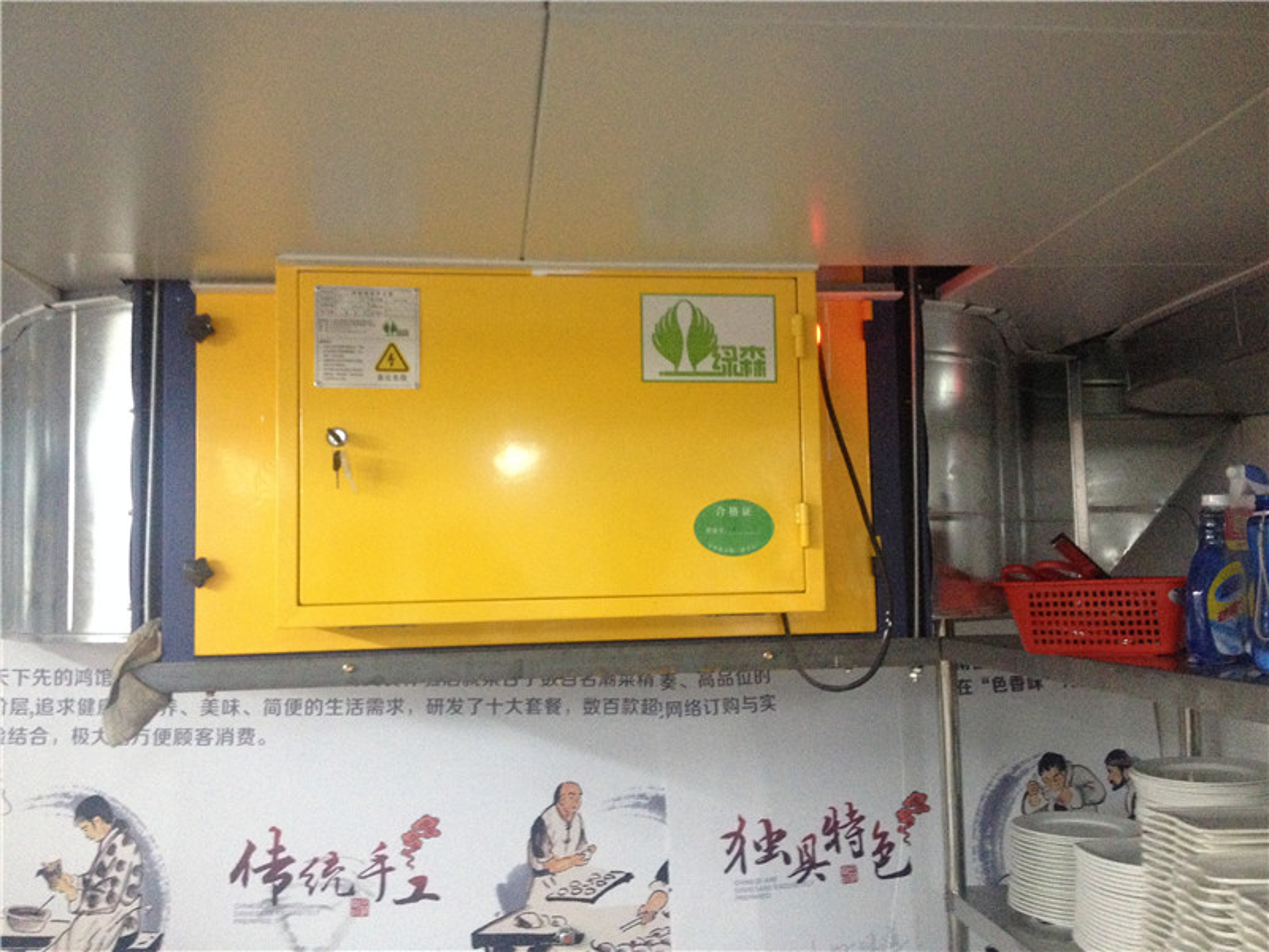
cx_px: 634
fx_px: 1283
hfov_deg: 52.6
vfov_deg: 40.7
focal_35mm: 35
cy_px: 476
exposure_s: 1/17
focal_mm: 4.28
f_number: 2.4
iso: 400
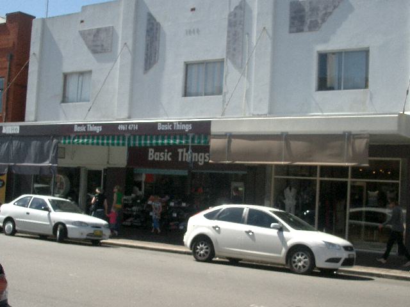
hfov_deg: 38.9
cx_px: 205
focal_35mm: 49
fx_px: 580
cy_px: 154
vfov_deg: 29.7
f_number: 5
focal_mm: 8.2
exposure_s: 1/1000
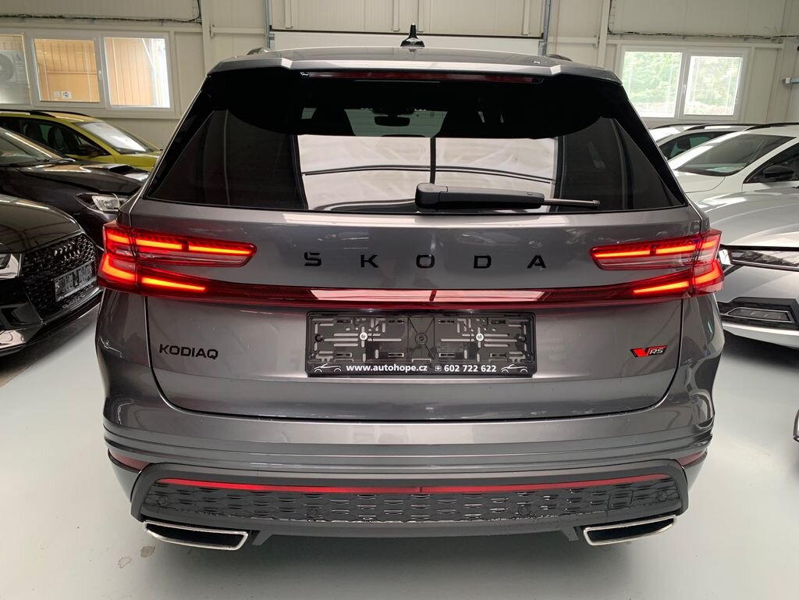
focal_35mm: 26
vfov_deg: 53.1
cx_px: 400
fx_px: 600
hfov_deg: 67.3
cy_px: 300
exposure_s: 1/62
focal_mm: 4.25
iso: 100
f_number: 1.8
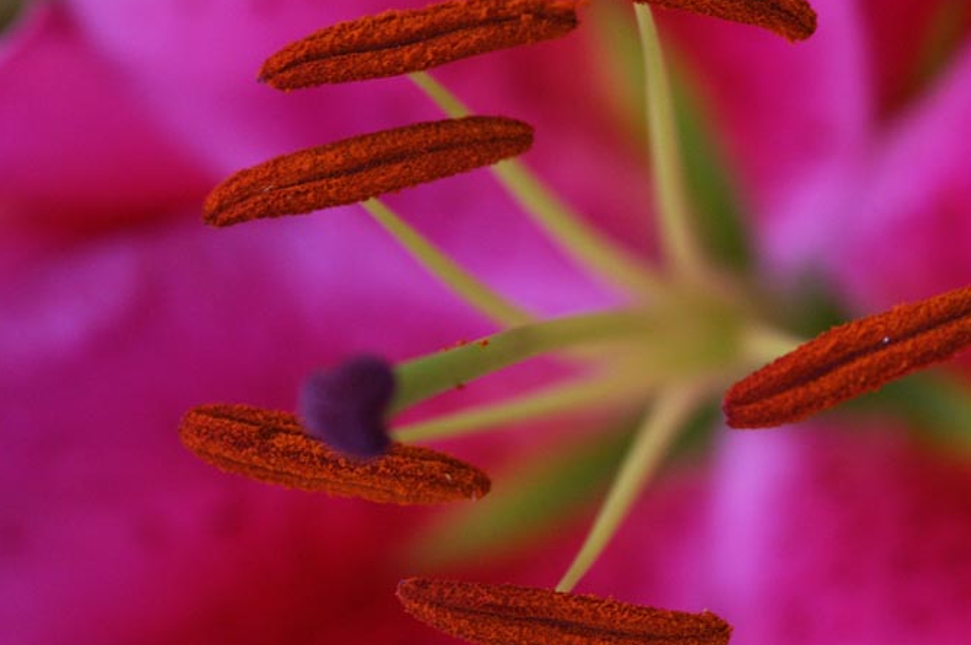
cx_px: 541
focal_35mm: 212
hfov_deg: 9.7
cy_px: 275
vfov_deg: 6.5
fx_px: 5702
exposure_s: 1/125
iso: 400
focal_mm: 105
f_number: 4.5
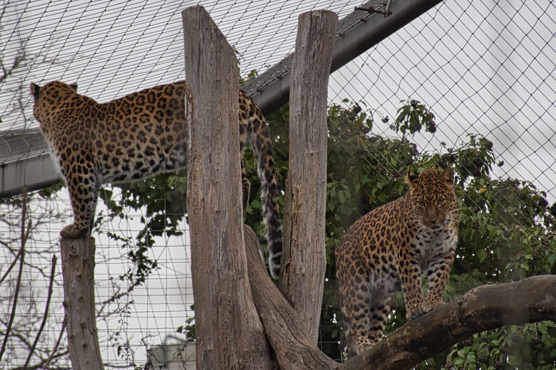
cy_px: 185
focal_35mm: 210
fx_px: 3241
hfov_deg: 9.8
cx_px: 278
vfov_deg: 6.5
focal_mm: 140
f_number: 5.6
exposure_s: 1/400
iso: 250
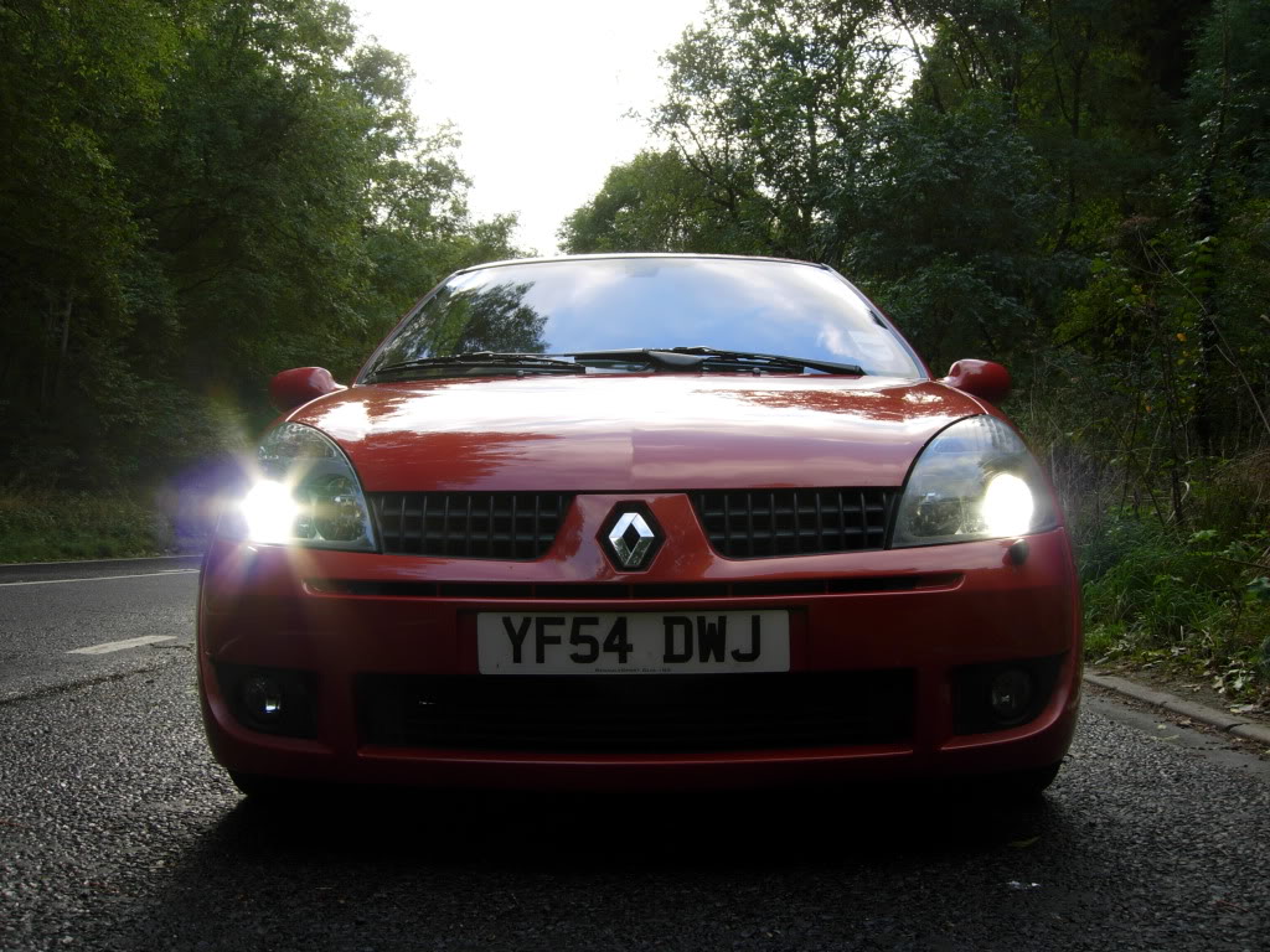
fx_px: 1321
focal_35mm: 36
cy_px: 476
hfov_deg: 51.4
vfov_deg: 39.7
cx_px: 635
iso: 50
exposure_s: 1/42.7
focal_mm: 7.5
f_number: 4.3
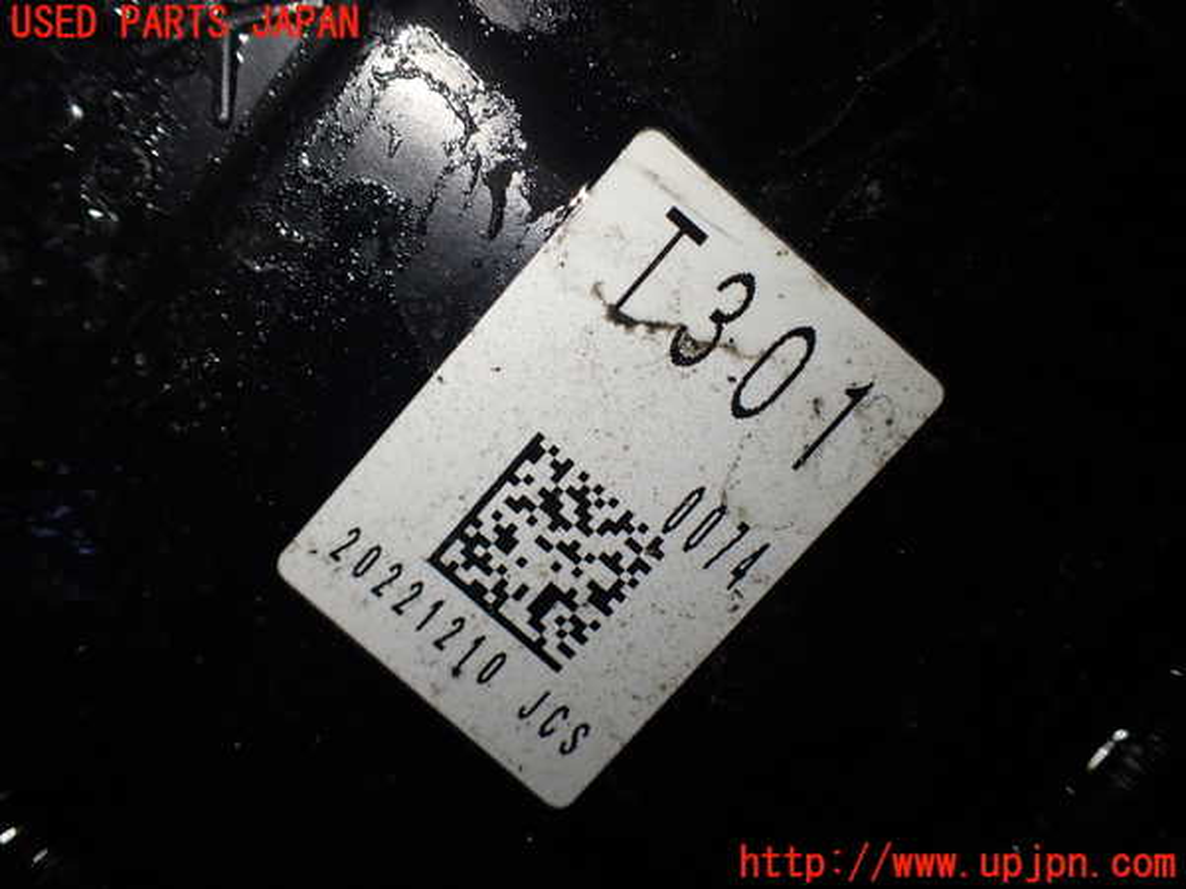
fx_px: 1028
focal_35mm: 30
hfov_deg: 60.0
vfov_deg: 46.8
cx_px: 593
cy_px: 444
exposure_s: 1/160
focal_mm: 5.4
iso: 100
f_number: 2.3
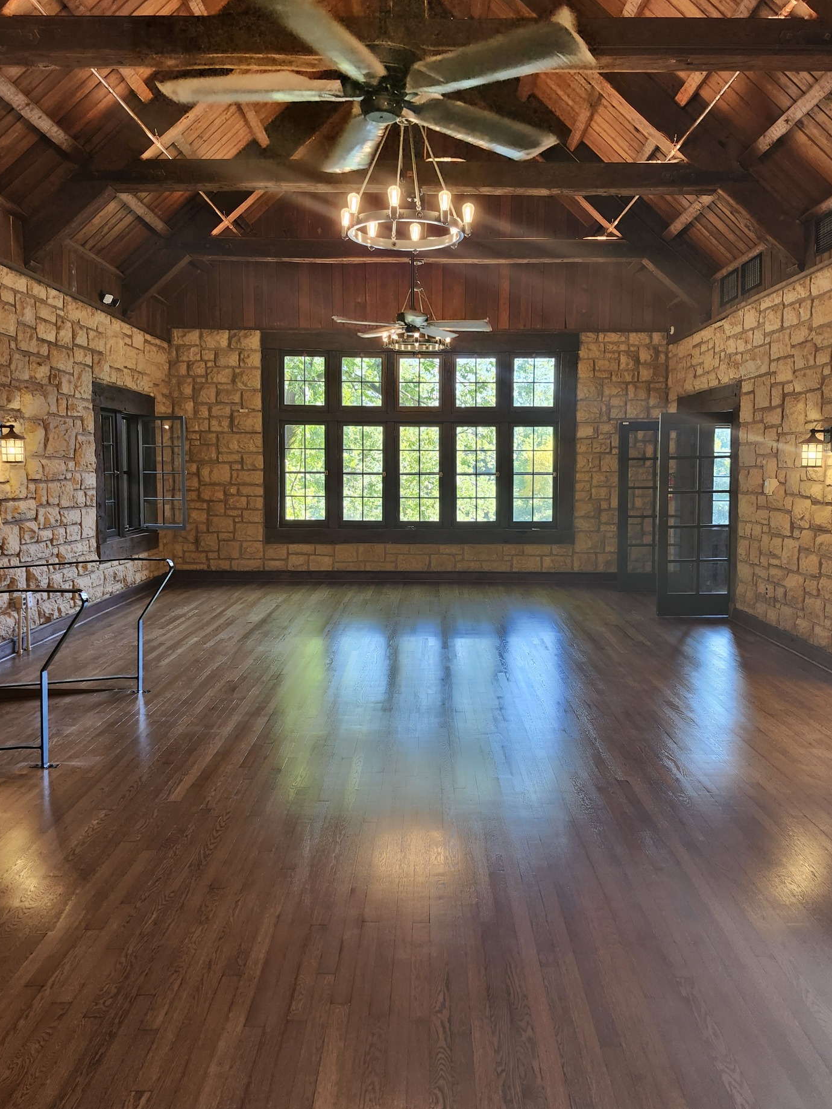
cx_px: 428
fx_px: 801
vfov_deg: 69.3
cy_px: 520
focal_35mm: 25
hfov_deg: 54.9
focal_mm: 5.54
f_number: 1.8
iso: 250
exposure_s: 1/120
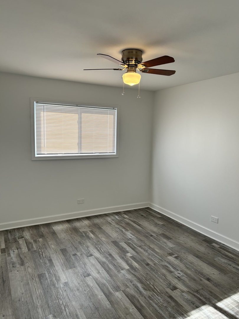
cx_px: 120
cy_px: 160
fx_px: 239
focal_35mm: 26
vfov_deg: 67.3
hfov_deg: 53.1
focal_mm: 5.7
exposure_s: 1/224
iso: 50
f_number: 1.5
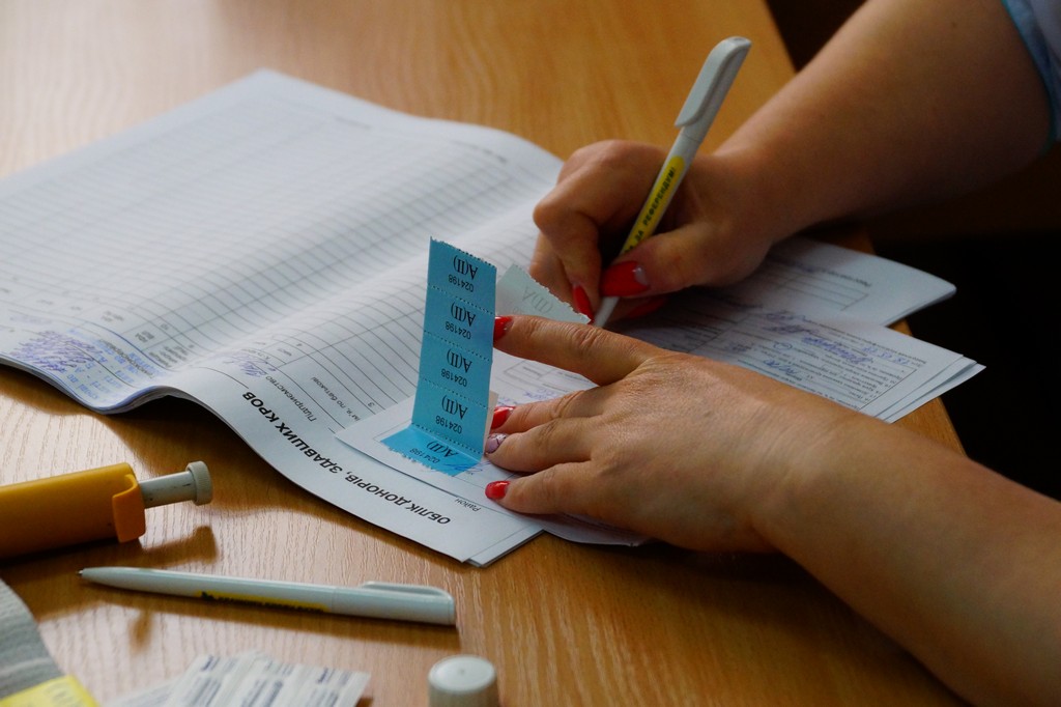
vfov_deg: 13.0
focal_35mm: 105
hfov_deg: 19.5
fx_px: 3093
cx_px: 530
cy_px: 354
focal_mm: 70
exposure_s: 1/125
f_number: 5.6
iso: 1600
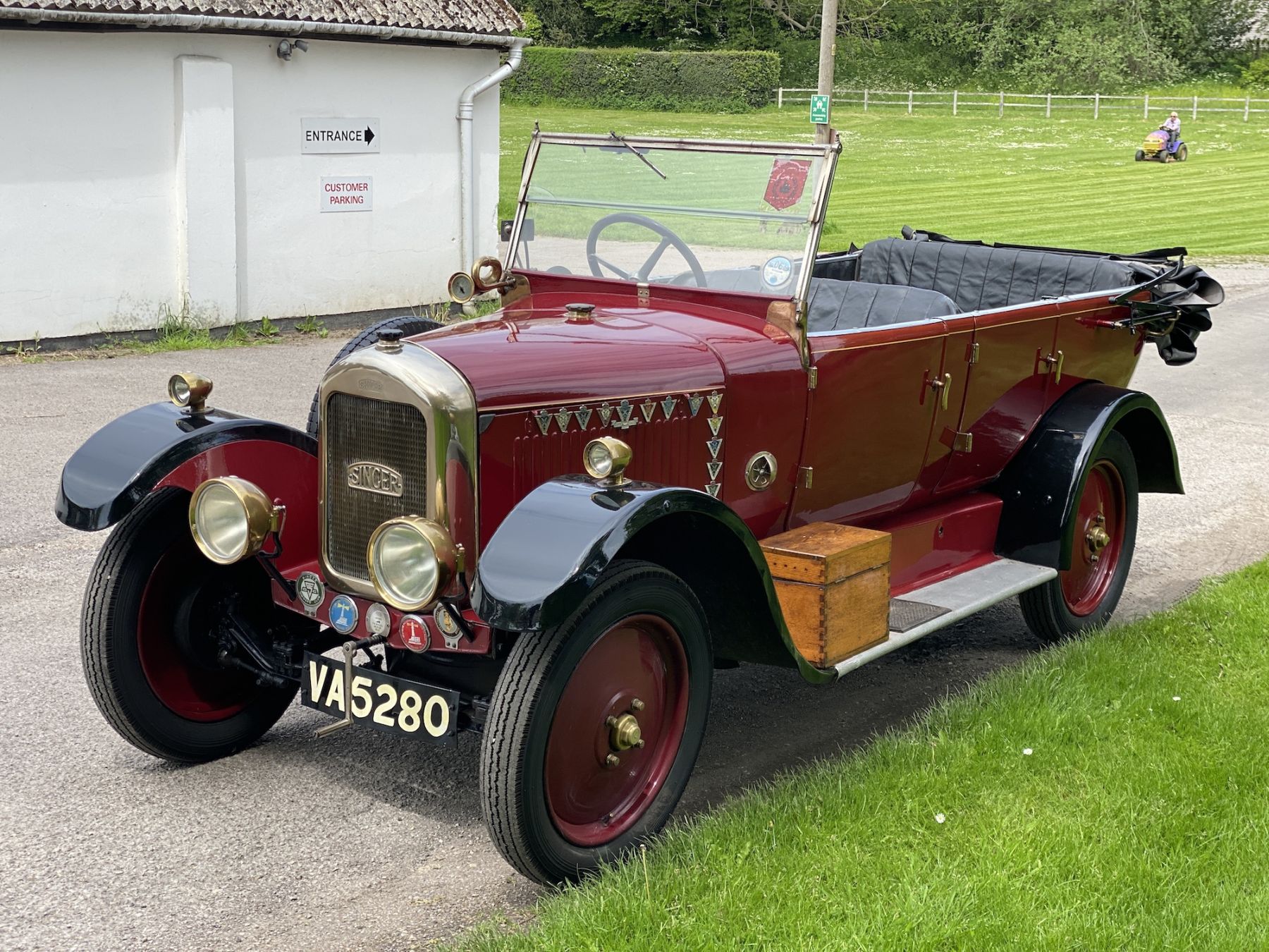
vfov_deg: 28.0
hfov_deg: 36.8
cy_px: 476
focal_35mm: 52
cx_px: 634
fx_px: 1906
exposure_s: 1/592
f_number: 2
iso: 20
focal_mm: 6
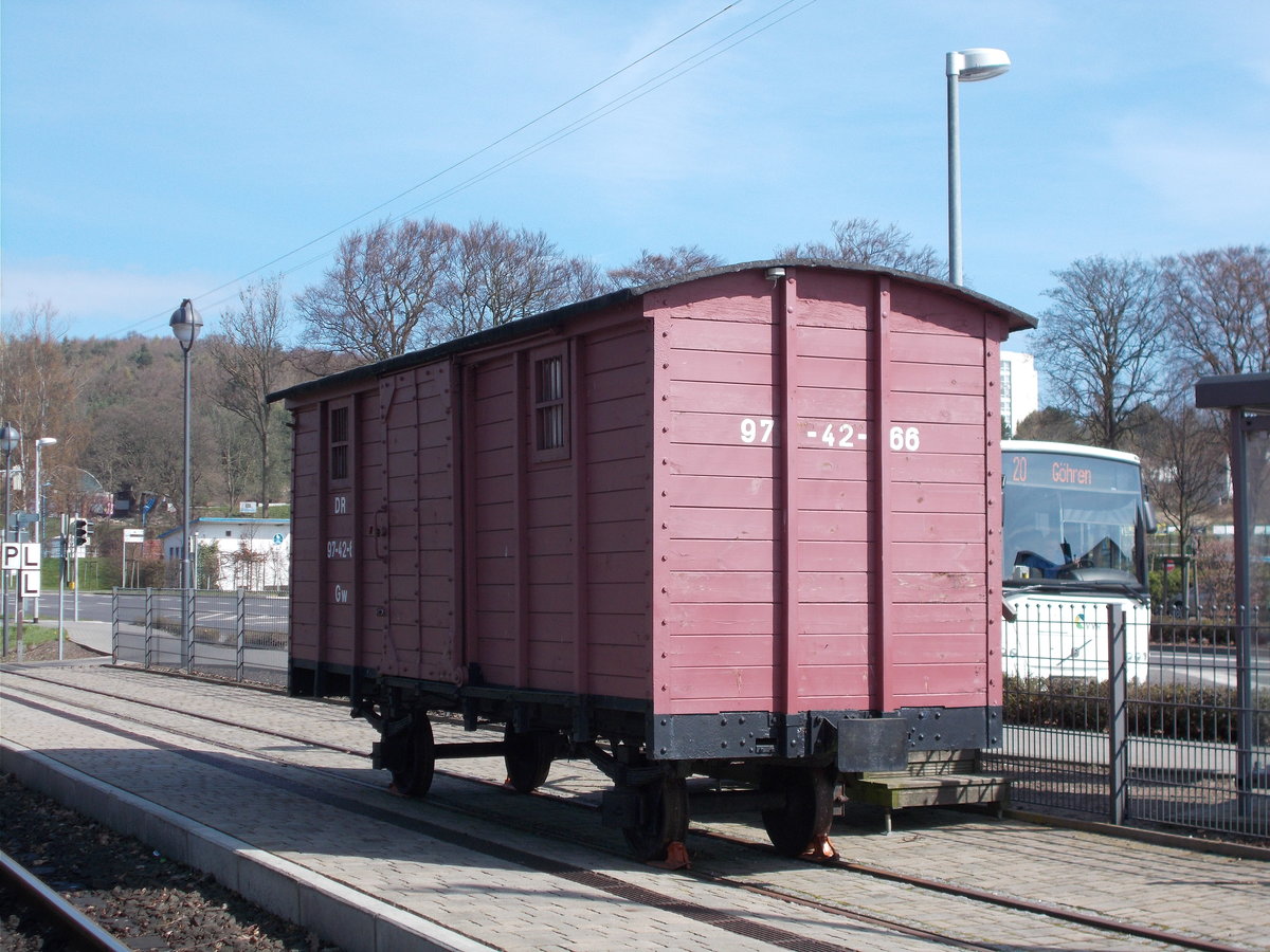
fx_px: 2128
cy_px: 476
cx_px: 635
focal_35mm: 58
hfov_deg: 33.2
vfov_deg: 25.2
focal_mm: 10.3
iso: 80
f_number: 4.9
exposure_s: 1/320
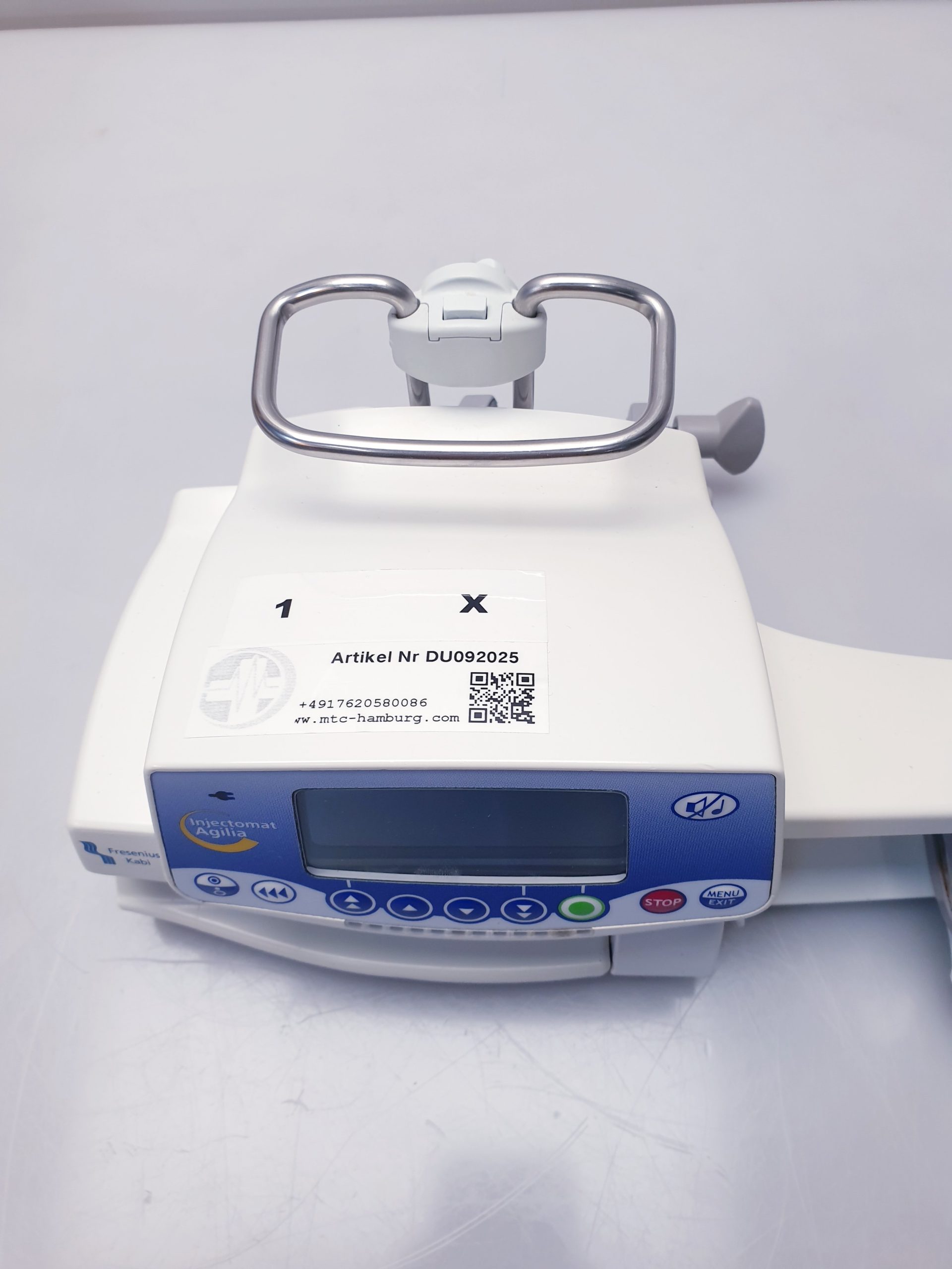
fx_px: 953
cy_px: 634
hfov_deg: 53.1
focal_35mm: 26
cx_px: 476
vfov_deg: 67.3
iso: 80
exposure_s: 1/100
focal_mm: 4.3
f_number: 2.4
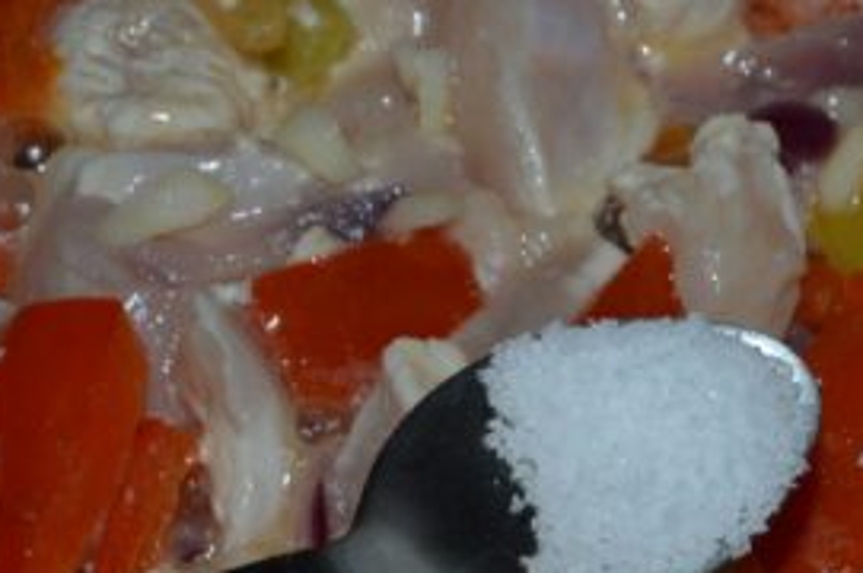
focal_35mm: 124
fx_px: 2969
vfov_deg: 11.0
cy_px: 409
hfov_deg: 16.3
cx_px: 815
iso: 100
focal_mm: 32
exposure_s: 1/60
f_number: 8
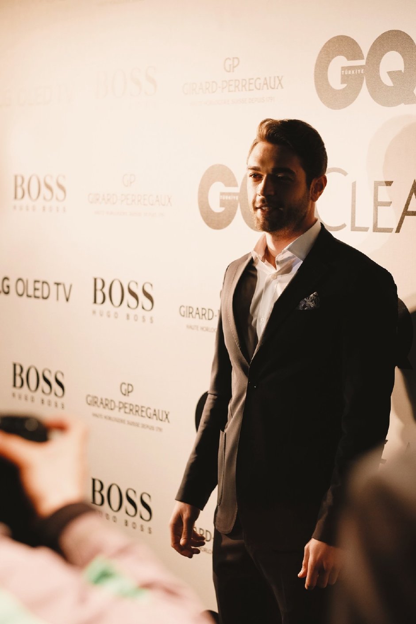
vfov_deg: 24.2
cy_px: 312
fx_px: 1456
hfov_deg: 16.3
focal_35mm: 84
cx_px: 208
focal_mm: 56
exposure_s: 1/200
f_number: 2.2
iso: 2500
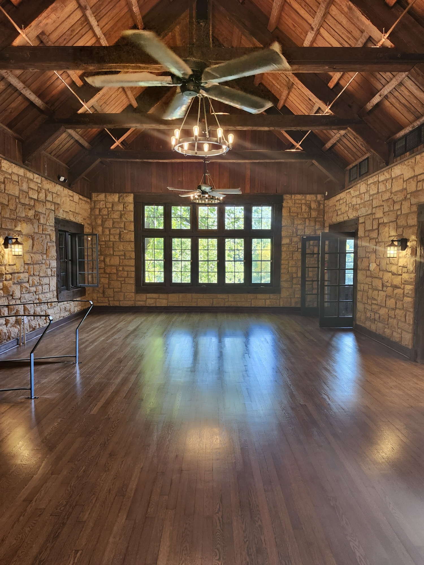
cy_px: 282
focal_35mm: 23
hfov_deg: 58.9
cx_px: 212
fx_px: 376
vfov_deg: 73.9
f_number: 1.8
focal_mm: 5.54
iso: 250
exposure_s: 1/120
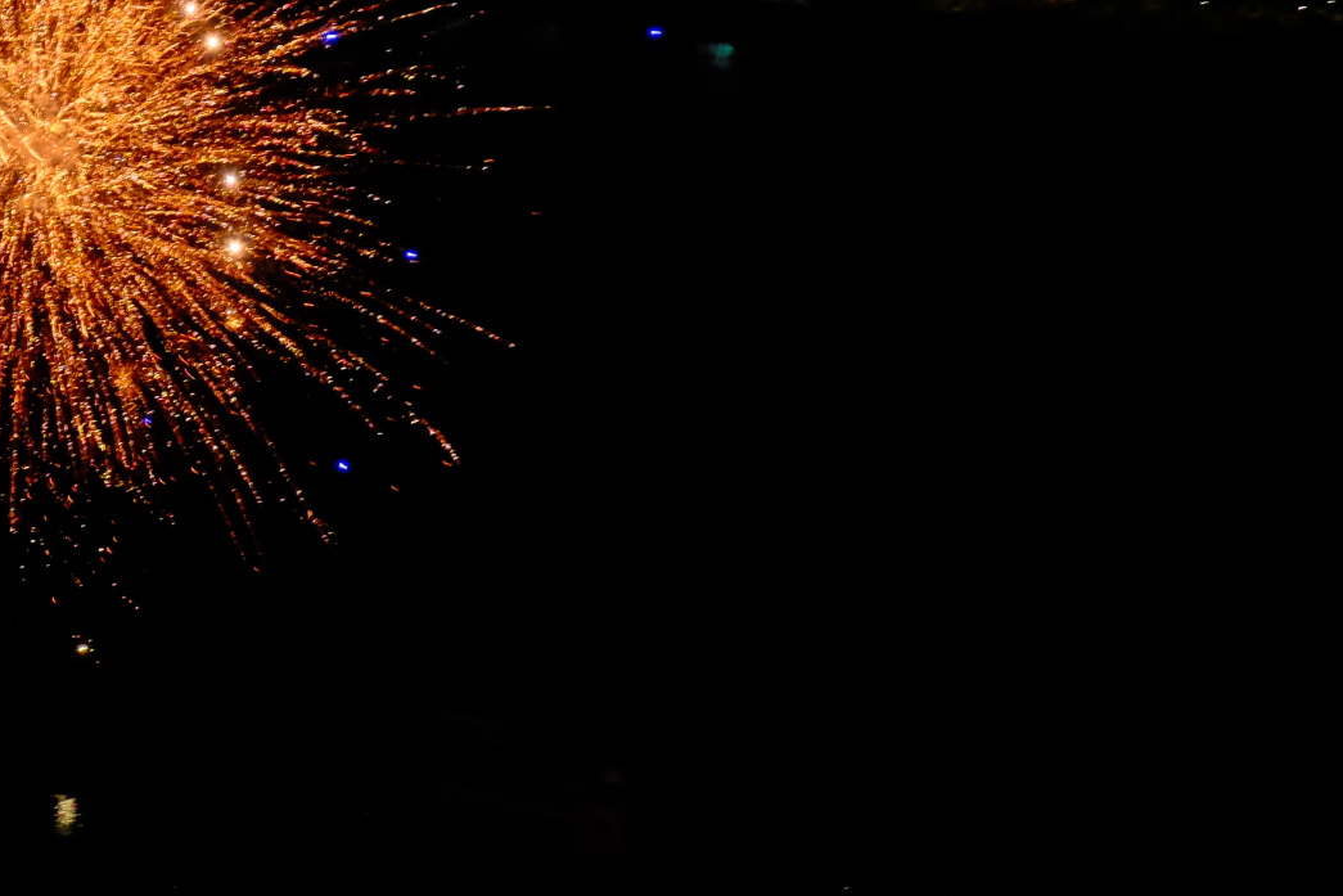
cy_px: -144
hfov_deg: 10.1
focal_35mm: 203
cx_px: 307
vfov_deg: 6.7
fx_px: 7574
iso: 6400
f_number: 8
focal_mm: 45
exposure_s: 1/40
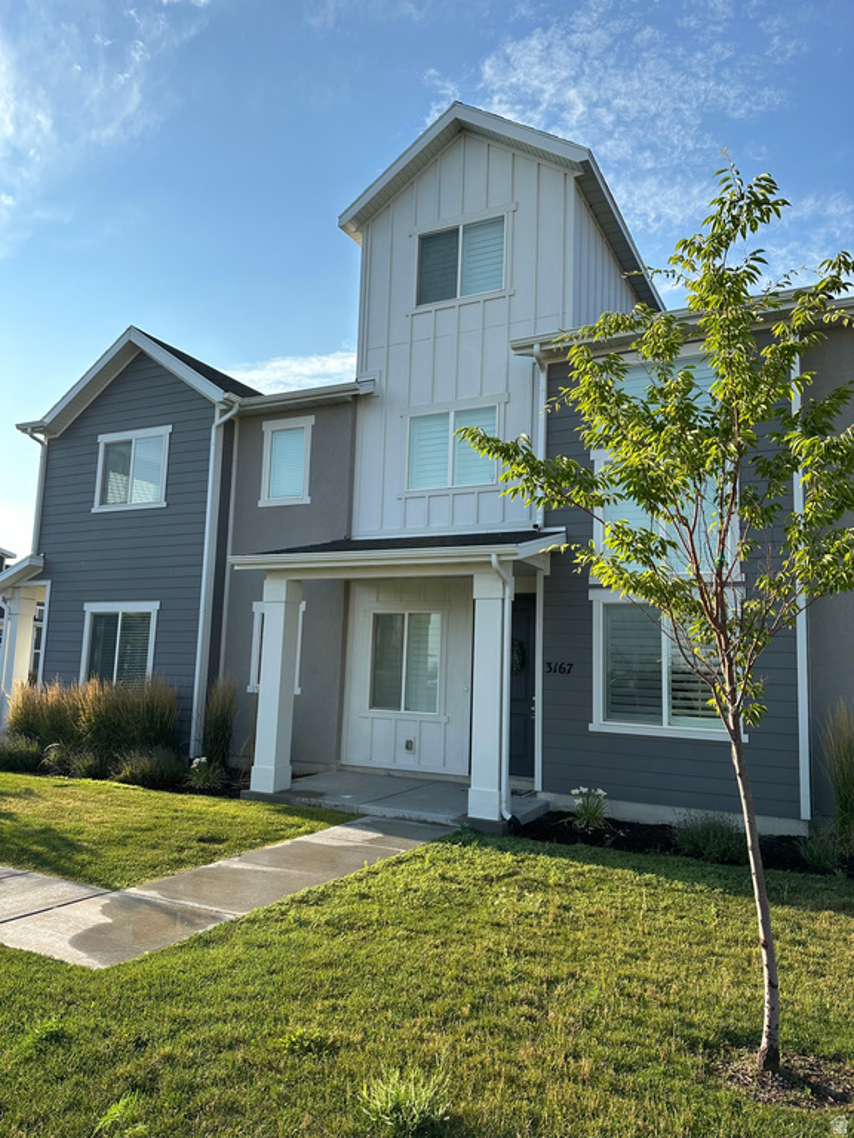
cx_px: 427
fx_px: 789
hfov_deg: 56.8
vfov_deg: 71.6
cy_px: 569
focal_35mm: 24
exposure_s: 1/2809
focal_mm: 6.86
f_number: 1.78
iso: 80
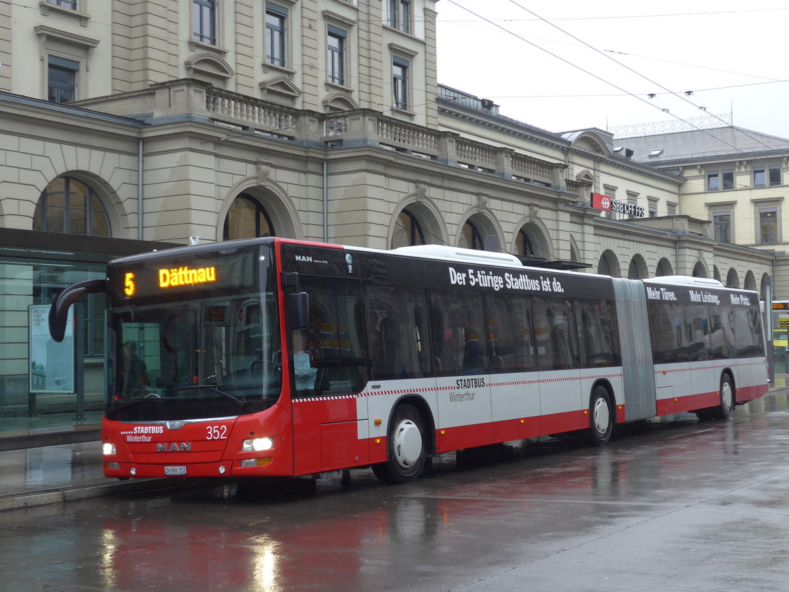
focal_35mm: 53
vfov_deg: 27.5
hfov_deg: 36.2
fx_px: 1208
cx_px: 399
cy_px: 291
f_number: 3.3
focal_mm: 10.7
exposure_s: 1/60
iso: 100
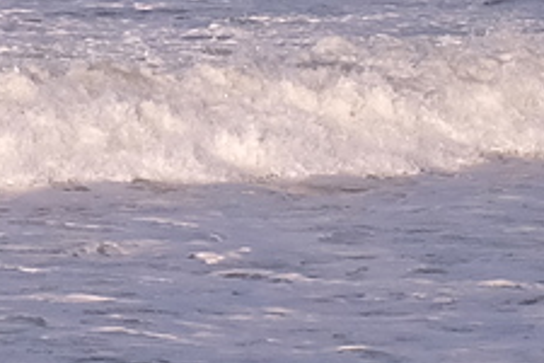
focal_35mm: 675
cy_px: -401
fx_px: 10199
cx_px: -1037
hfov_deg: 3.0
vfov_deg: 2.0
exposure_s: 1/1000
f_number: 11
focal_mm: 63.2
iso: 800
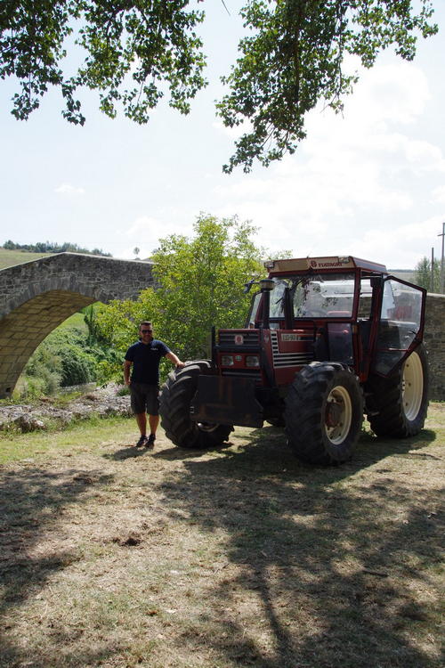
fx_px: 612
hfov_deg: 40.0
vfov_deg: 57.2
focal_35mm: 33
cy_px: 334
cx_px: 222
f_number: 11
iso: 320
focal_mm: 22
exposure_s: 1/160
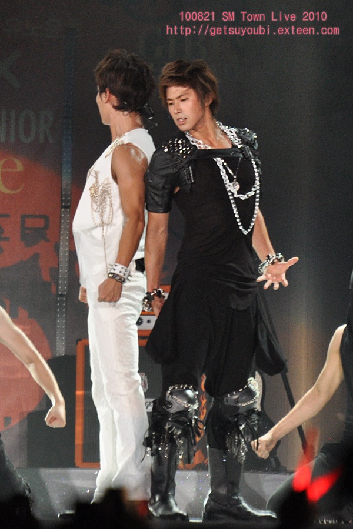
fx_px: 6618
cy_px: 264
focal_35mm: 450
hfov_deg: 3.1
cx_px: 176
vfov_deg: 4.6
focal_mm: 300
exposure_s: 1/60
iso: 1000
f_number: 5.6
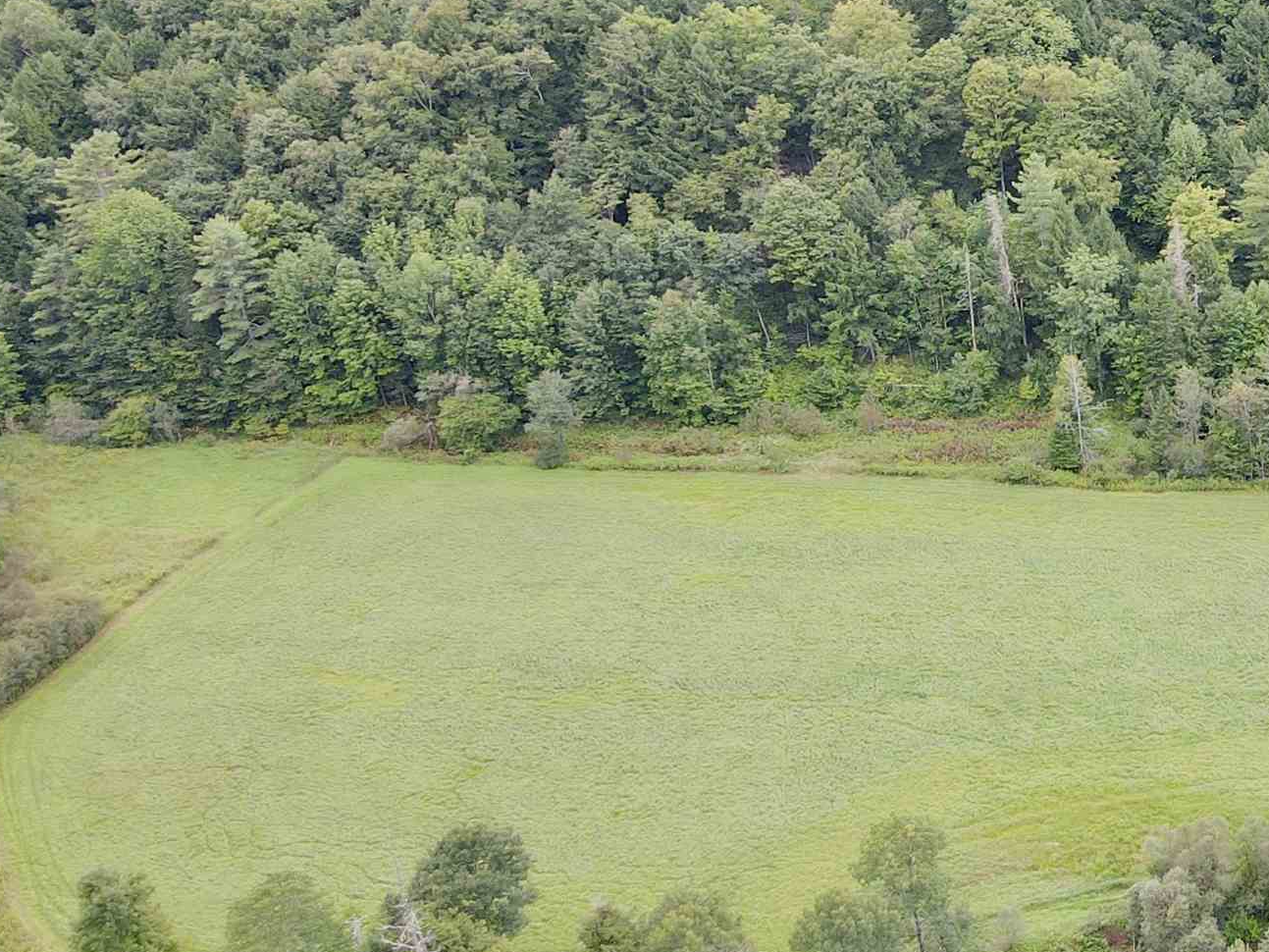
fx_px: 2090
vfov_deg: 25.6
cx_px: 1480
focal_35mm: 57
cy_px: 339
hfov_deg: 29.5
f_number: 2.8
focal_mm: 4.5
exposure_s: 1/60
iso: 100
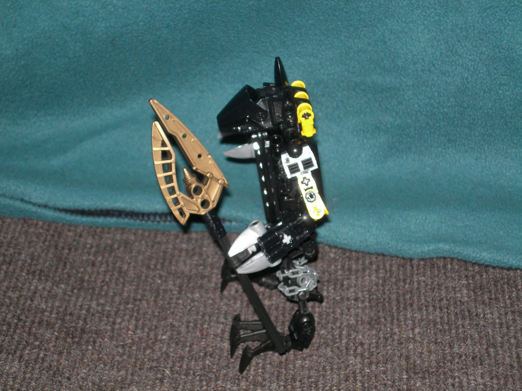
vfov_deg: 14.4
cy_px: 196
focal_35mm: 103
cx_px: 261
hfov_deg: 19.1
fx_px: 1553
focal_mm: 21.3
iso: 50
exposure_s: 1/60.1
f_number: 4.6
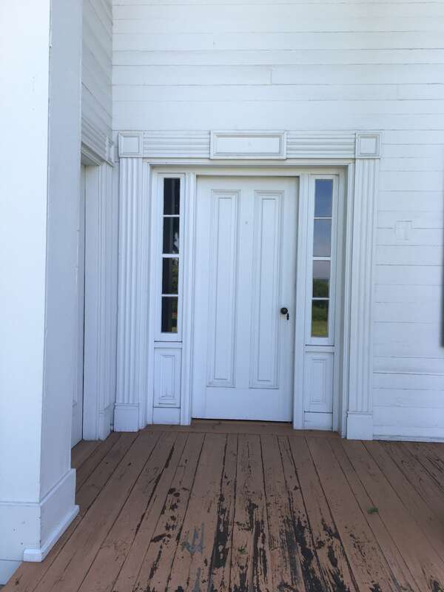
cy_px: 296
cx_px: 222
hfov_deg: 48.2
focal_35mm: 29
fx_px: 496
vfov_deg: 61.7
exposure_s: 1/296
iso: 25
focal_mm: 4.15
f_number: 2.2
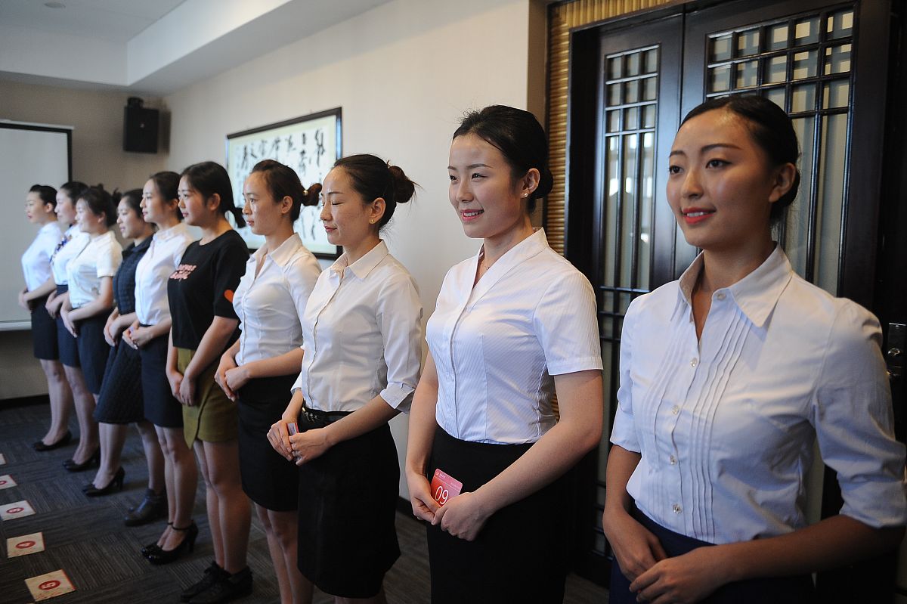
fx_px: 705
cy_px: 302
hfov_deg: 65.5
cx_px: 454
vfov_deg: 46.4
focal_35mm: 28
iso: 1600
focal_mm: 28
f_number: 2.8
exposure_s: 1/125
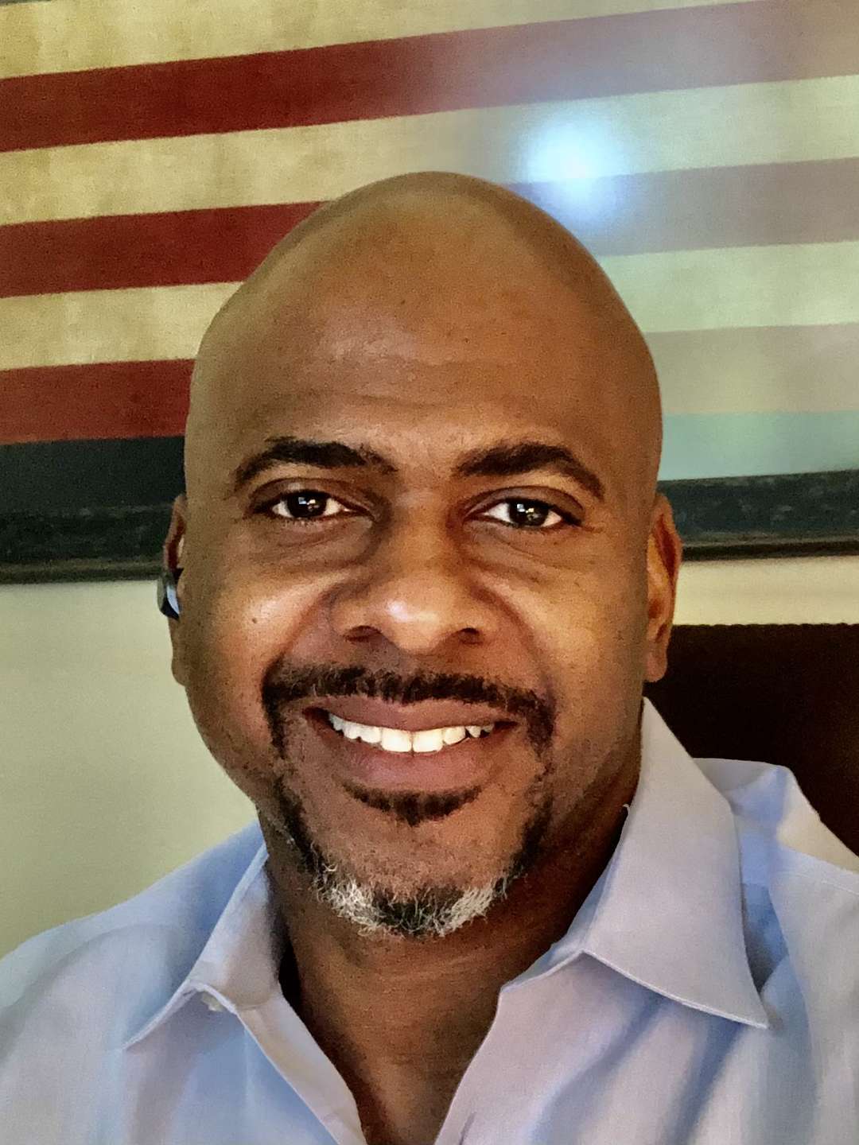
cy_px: 572
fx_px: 1059
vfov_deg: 56.8
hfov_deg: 44.2
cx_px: 430
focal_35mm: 32
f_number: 2.2
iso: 320
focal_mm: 2.87
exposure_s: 1/30
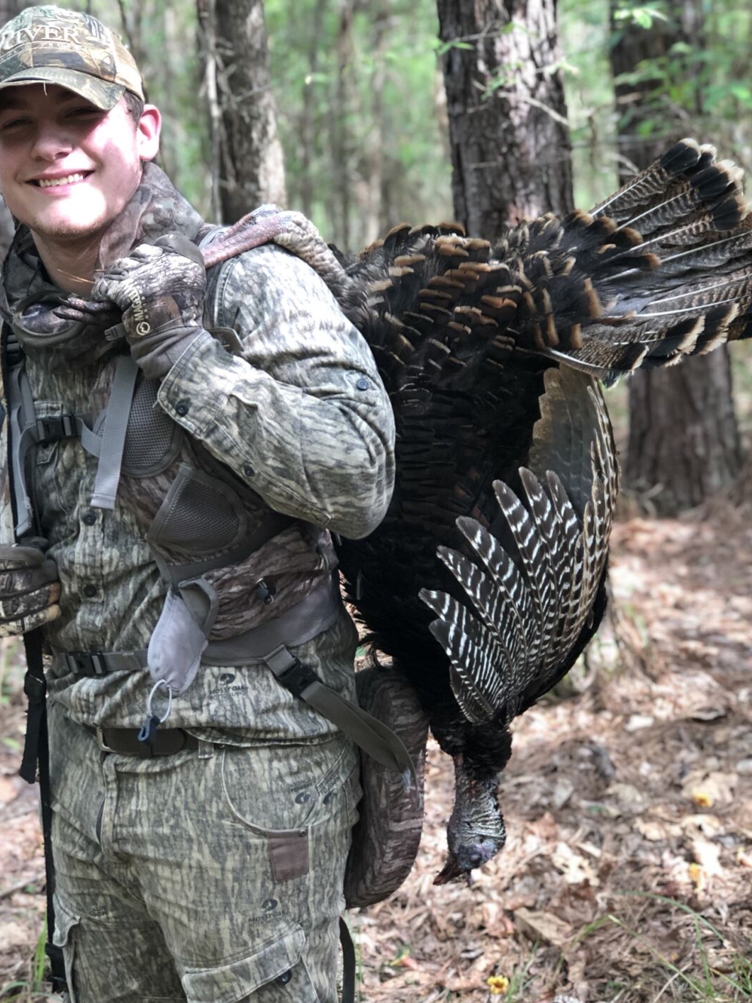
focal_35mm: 67
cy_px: 491
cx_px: 366
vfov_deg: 29.0
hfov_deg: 21.9
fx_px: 1941
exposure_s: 1/30
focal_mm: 6.6
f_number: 2.8
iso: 50
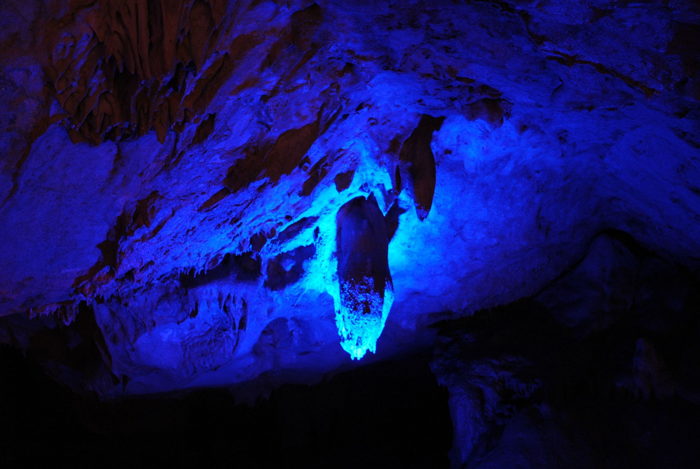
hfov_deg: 50.5
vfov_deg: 35.1
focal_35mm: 38
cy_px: 203
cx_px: 312
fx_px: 740
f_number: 4
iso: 400
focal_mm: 20
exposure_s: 3
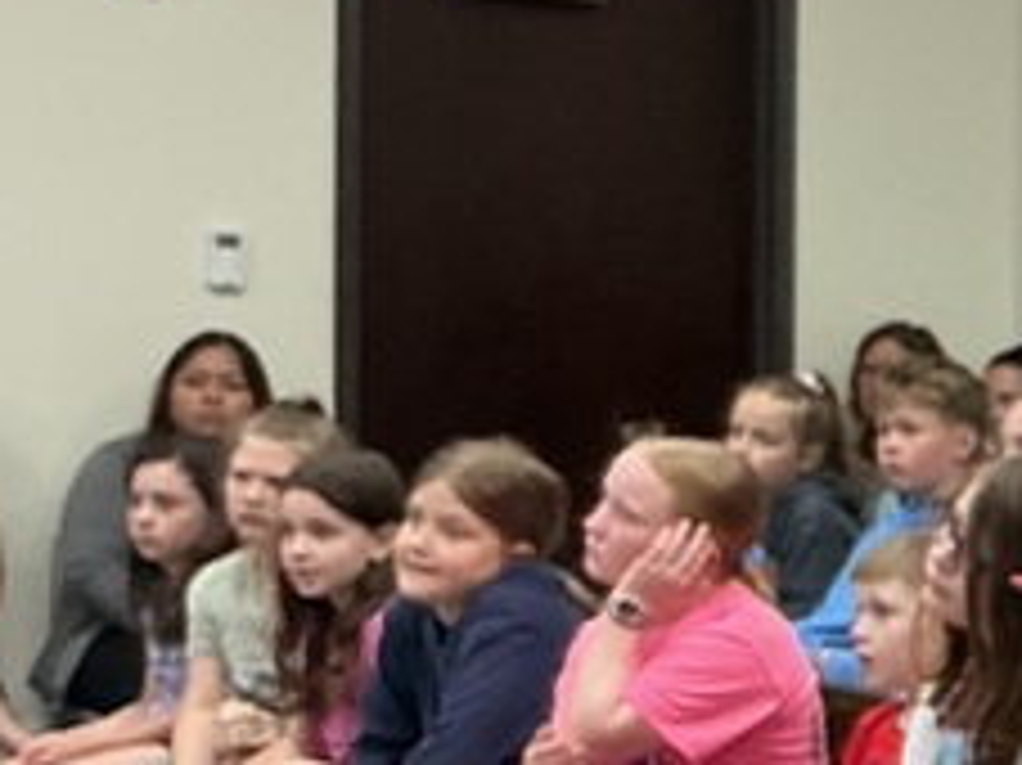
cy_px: 657
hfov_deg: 12.9
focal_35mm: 131
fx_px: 3866
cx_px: 2121
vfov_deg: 11.3
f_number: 1.8
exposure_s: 1/60
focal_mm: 3
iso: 125
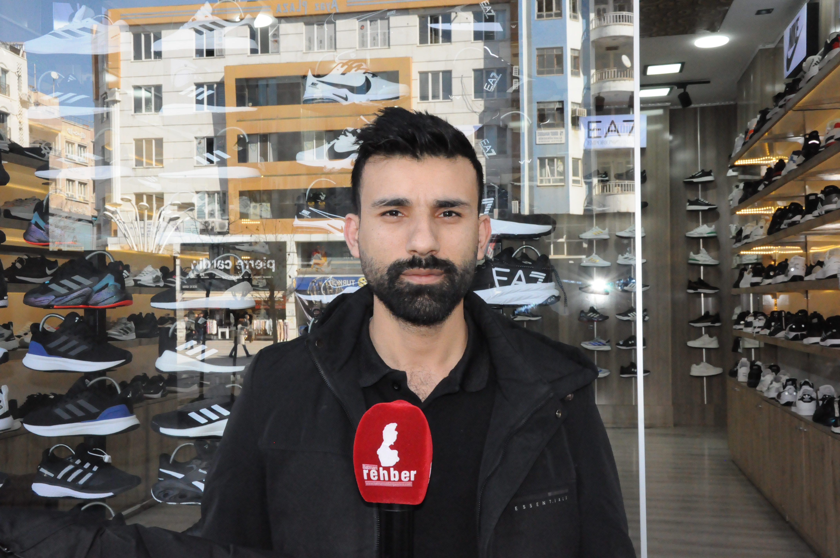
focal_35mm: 120
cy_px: 279
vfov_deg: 11.4
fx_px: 2797
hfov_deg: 17.1
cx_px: 420
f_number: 20
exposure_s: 1/200
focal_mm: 80
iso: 3200
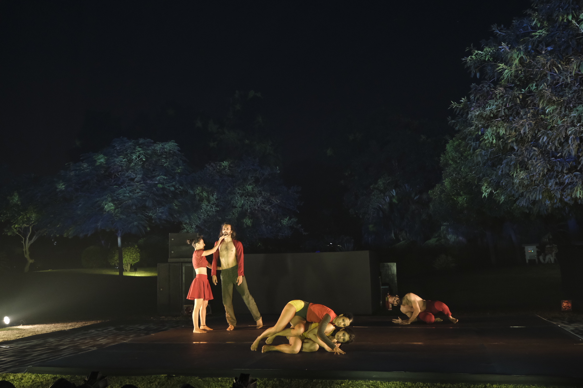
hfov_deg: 57.2
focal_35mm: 33
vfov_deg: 40.0
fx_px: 534
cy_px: 194
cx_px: 292
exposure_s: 1/42
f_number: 4.5
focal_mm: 22.3
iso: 3200
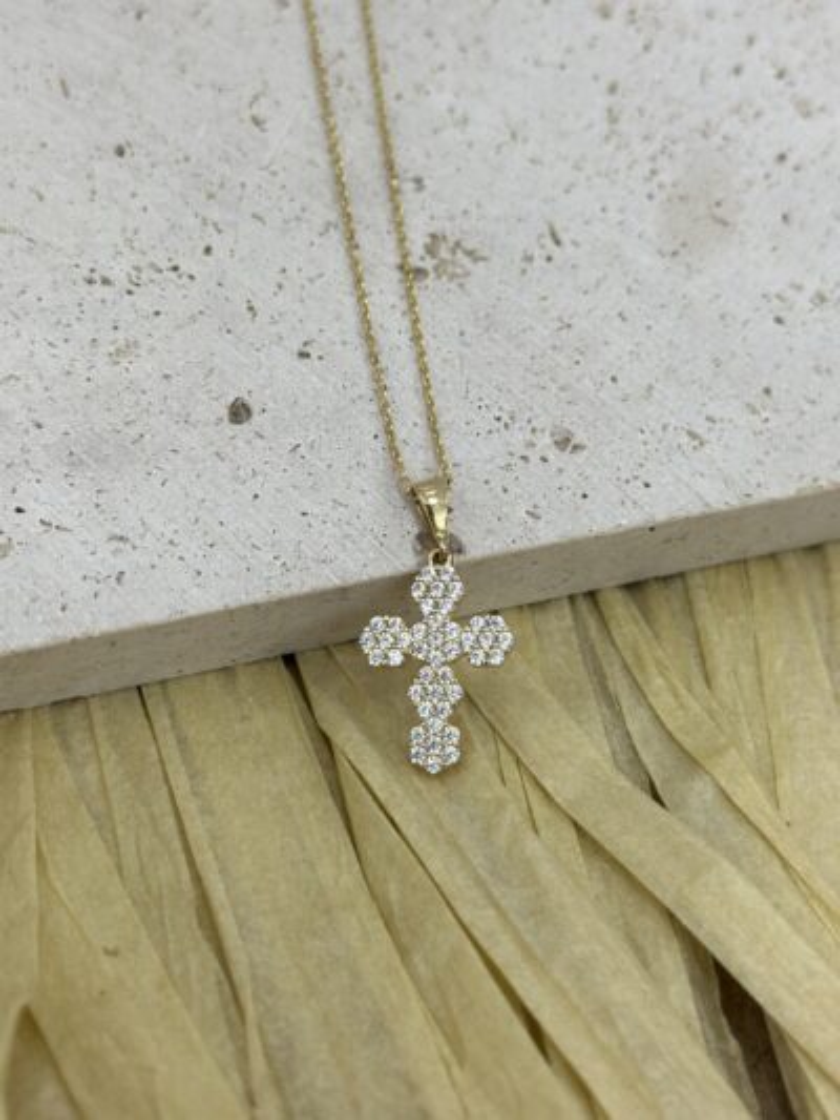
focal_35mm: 48
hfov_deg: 30.3
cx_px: 420
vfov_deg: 39.6
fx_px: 1552
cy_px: 560
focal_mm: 6.86
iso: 80
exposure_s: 1/499
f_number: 1.78
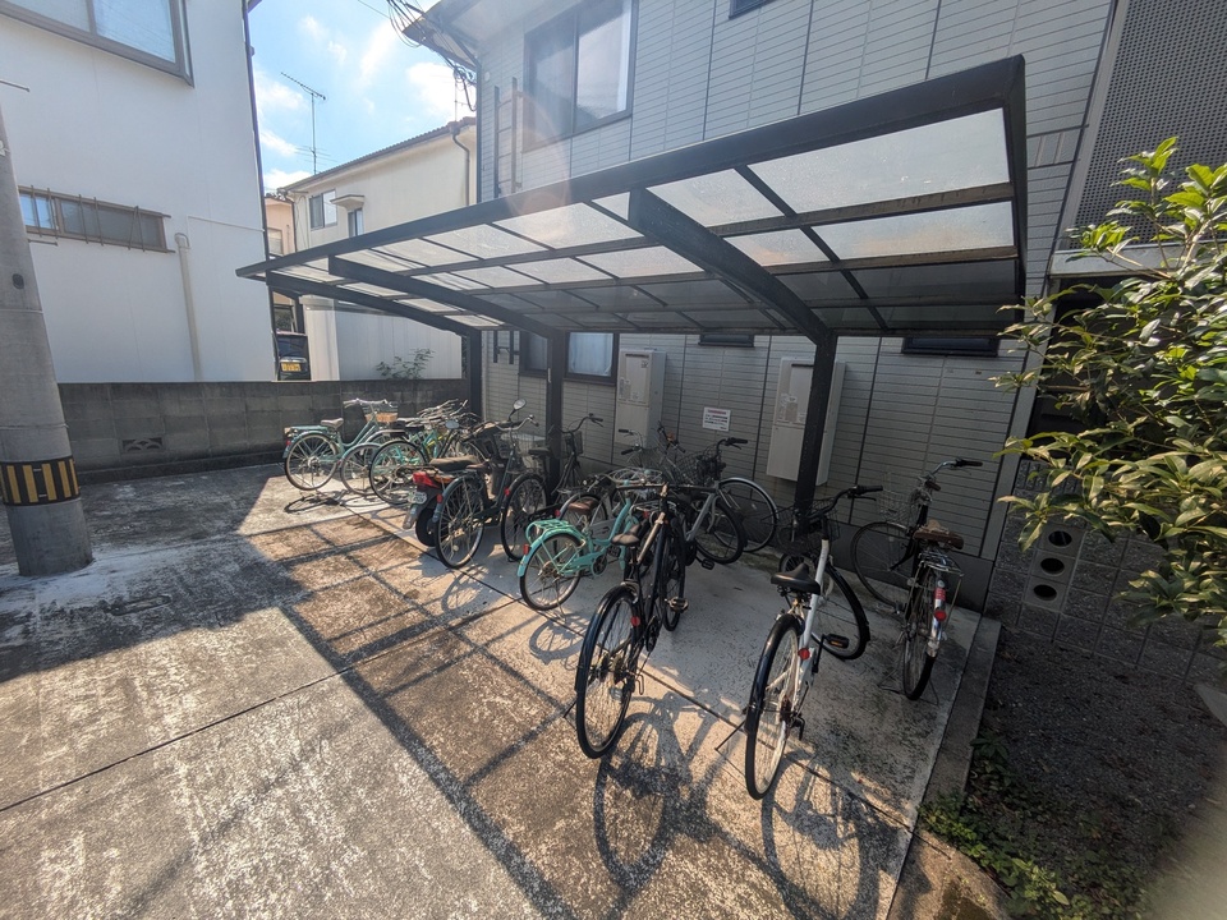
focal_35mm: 14
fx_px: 496
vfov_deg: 85.7
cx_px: 614
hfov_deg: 102.1
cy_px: 460
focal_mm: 1.83
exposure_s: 1/1046
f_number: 2.2
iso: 44
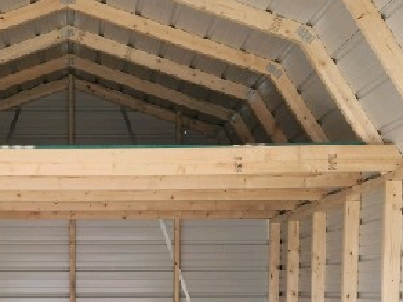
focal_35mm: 63
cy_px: 335
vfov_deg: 22.0
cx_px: 83
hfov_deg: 30.0
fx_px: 733
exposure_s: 1/120
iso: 25
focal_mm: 5.4
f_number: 1.8
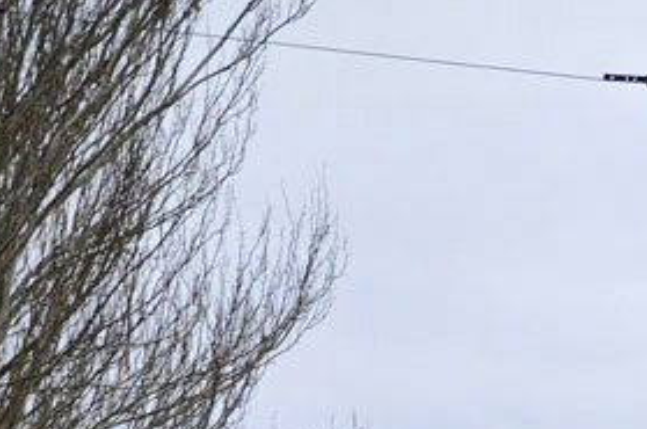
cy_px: 759
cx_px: 1473
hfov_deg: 9.5
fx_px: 3516
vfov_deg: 6.8
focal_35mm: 196
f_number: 5.6
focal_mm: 28
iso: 360
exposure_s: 1/250
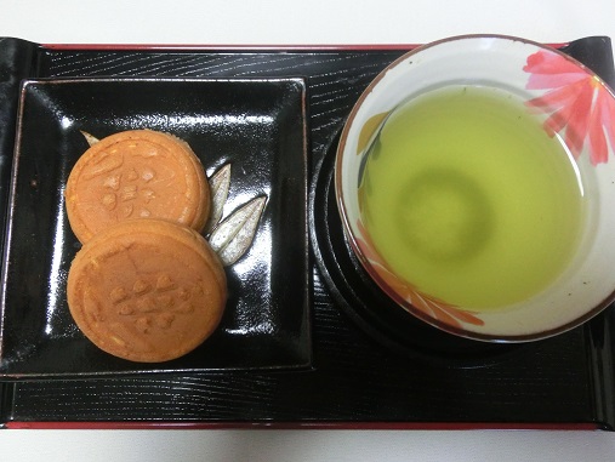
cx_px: 308
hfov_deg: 69.4
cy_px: 231
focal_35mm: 25
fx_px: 444
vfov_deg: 54.9
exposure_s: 1/30
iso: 800
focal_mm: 4.4
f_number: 3.3
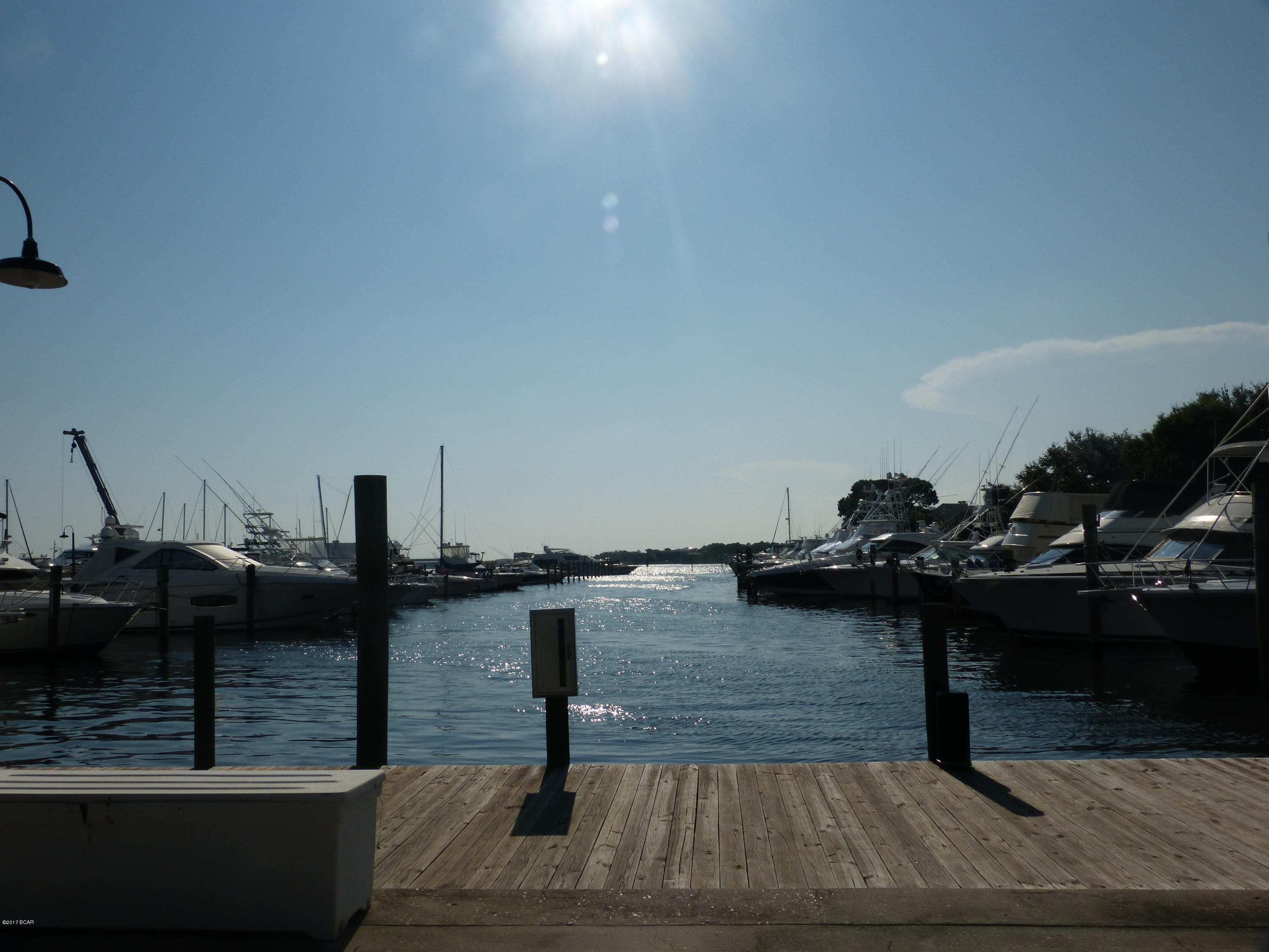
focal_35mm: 25
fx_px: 916
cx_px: 634
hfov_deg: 69.4
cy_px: 476
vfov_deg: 54.9
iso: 100
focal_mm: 4.5
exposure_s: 1/2000
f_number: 4.5
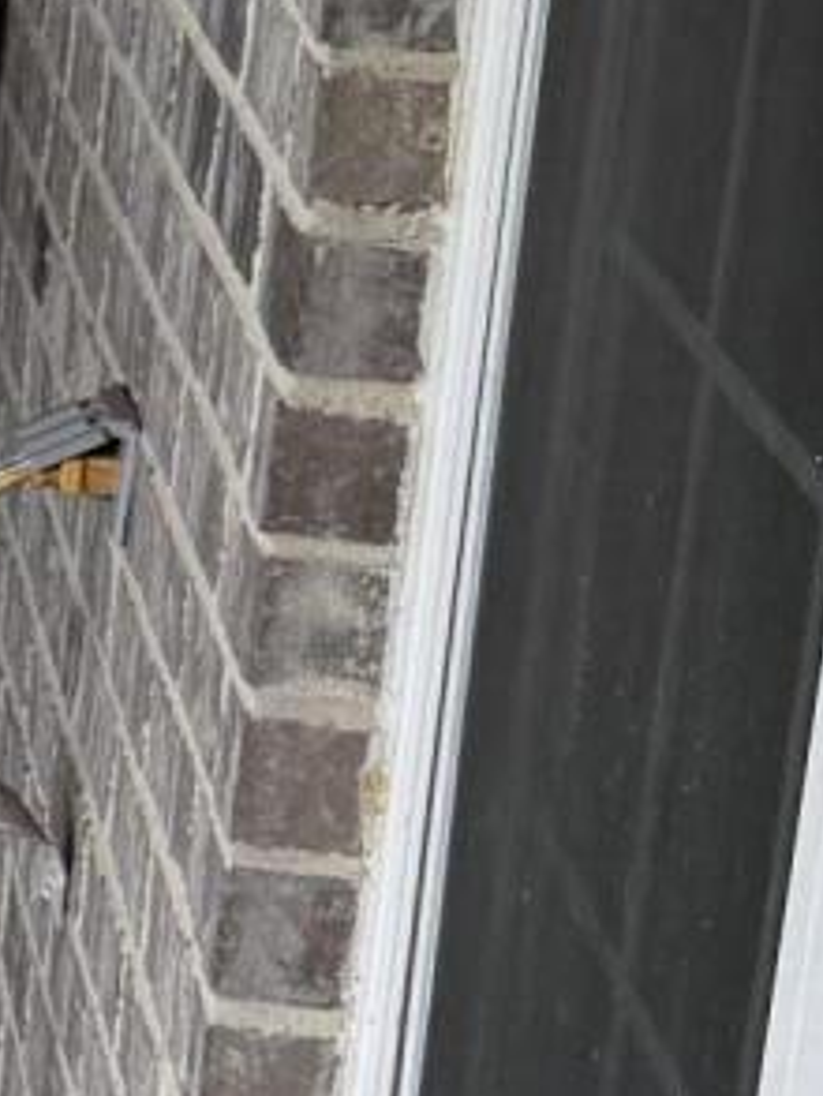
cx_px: -1803
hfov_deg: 7.7
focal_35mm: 164
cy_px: 187
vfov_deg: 12.0
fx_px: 5195
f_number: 1.78
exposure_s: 1/514
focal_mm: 6.76
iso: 80
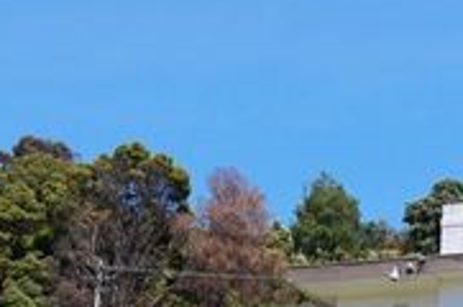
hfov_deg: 11.0
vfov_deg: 7.3
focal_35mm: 186
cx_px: 463
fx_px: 2385
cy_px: 403
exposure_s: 1/640
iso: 100
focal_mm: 35
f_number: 6.3
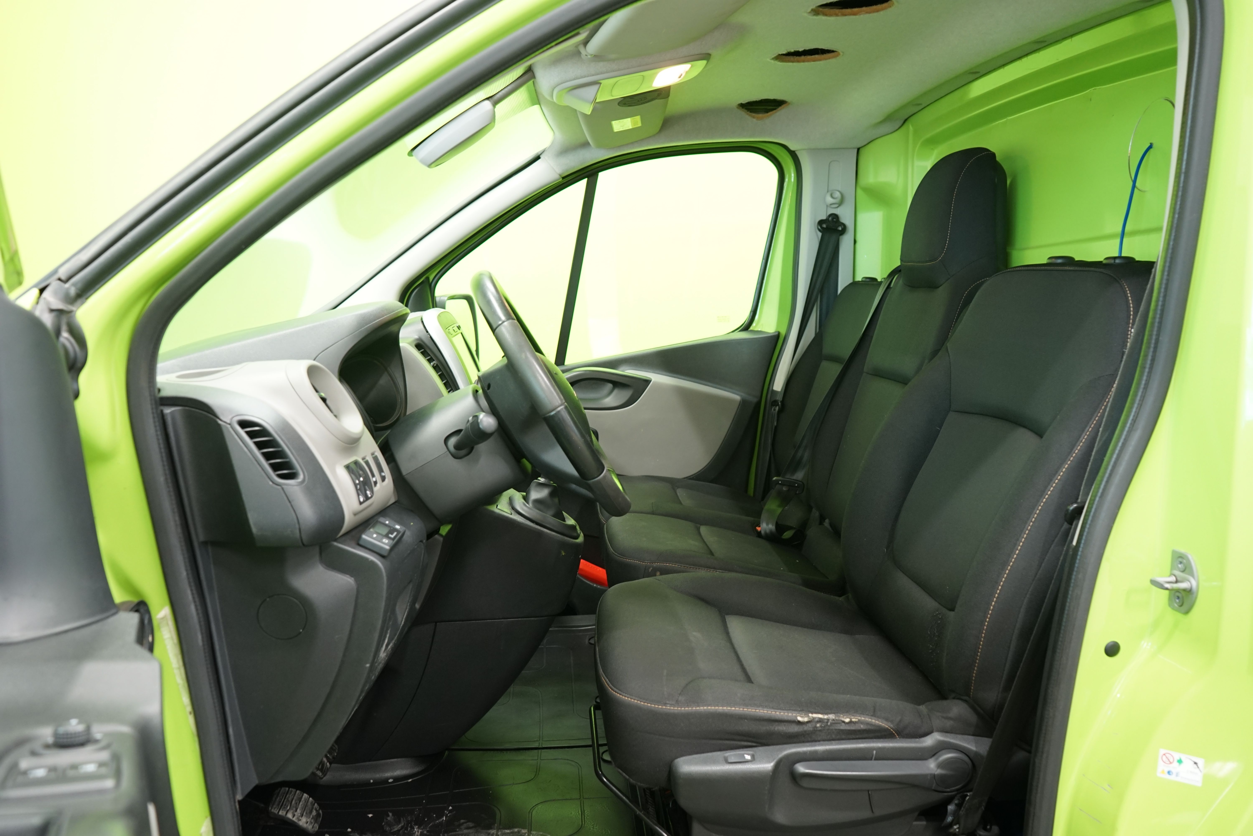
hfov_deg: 65.5
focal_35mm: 28
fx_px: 974
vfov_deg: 46.4
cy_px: 418
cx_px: 626
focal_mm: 28
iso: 800
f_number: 5.6
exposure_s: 1/8
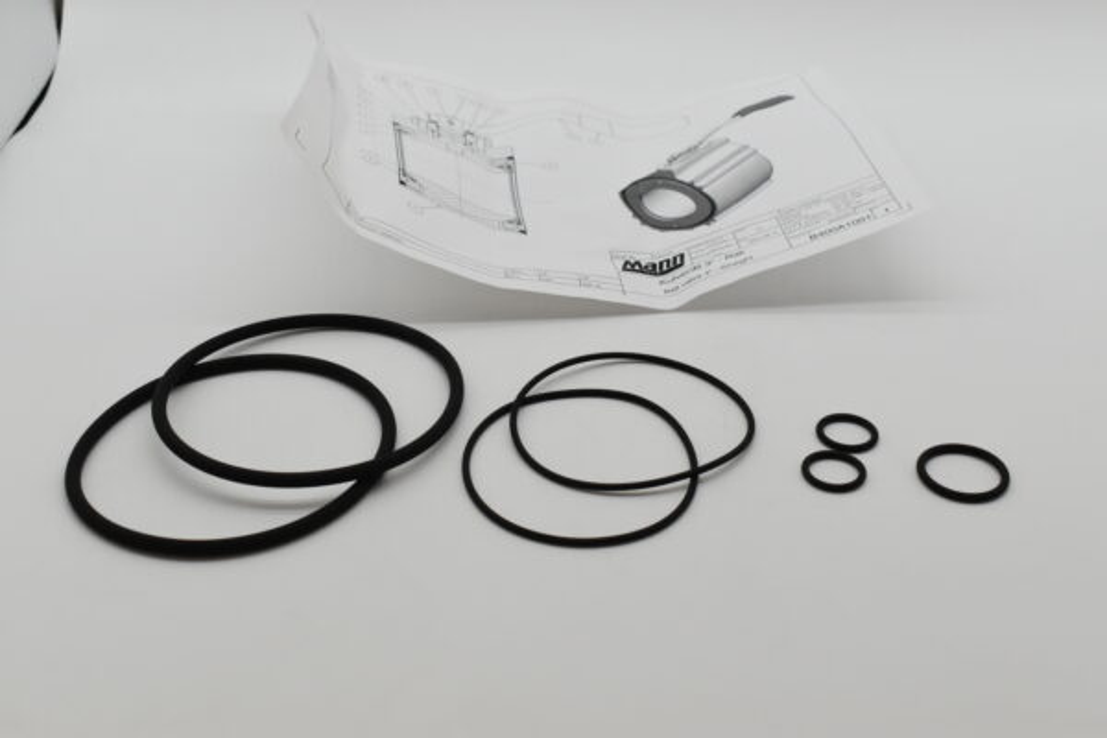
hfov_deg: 38.9
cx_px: 554
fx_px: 1568
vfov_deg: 26.5
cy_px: 369
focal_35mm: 51
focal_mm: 34
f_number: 8
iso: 1600
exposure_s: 1/2000
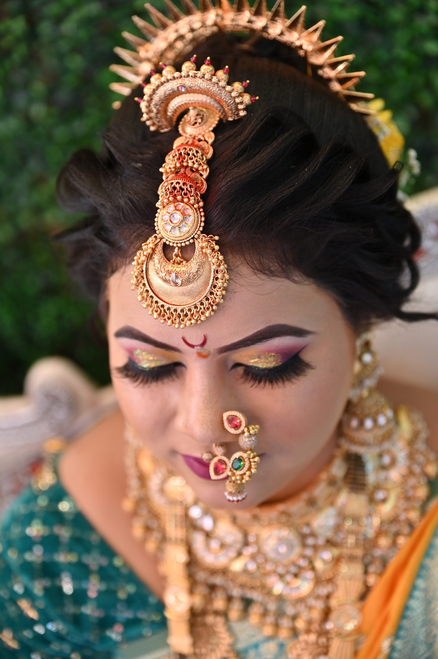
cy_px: 330
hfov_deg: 19.4
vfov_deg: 28.9
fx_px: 1279
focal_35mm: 70
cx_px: 219
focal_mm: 70
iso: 320
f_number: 2.8
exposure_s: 1/125
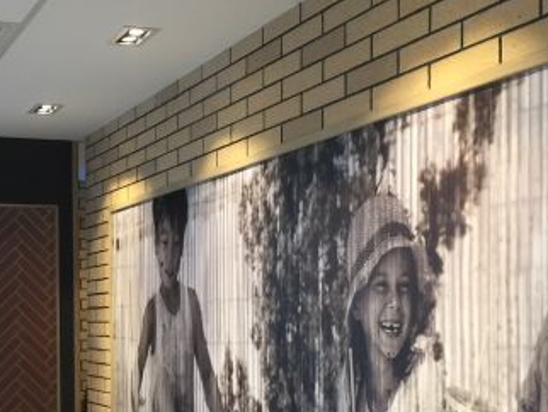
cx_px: 121
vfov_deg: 23.0
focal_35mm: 63
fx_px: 998
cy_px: 335
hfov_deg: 30.1
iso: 40
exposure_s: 1/17
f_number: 2.2
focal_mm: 4.15
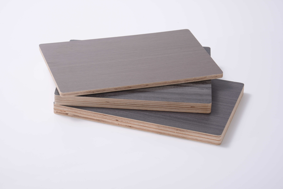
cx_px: 142
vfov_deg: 12.2
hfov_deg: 18.3
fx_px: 881
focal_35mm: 112
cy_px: 94
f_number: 11
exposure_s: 1/100
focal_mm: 112
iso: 160
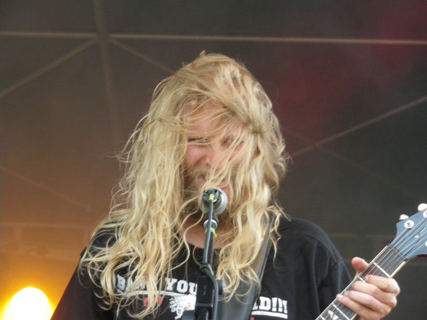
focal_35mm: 120
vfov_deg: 12.3
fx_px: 1480
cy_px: 160
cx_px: 214
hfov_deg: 16.4
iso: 400
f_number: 5.2
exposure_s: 1/125
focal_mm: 21.3
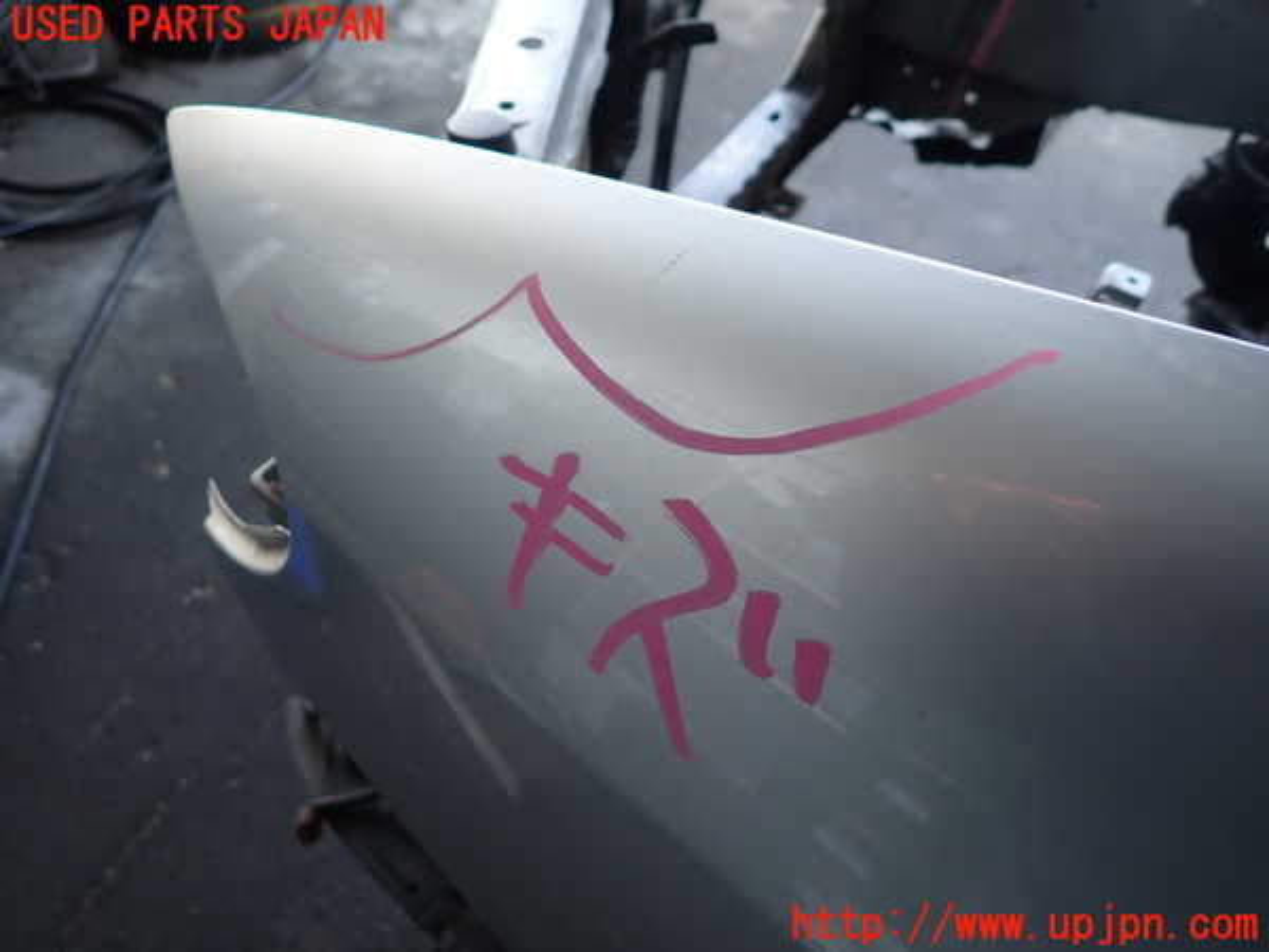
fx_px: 916
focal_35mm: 25
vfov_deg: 54.9
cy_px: 476
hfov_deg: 69.4
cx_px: 634
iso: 125
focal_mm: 4.5
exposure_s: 1/60
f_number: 2
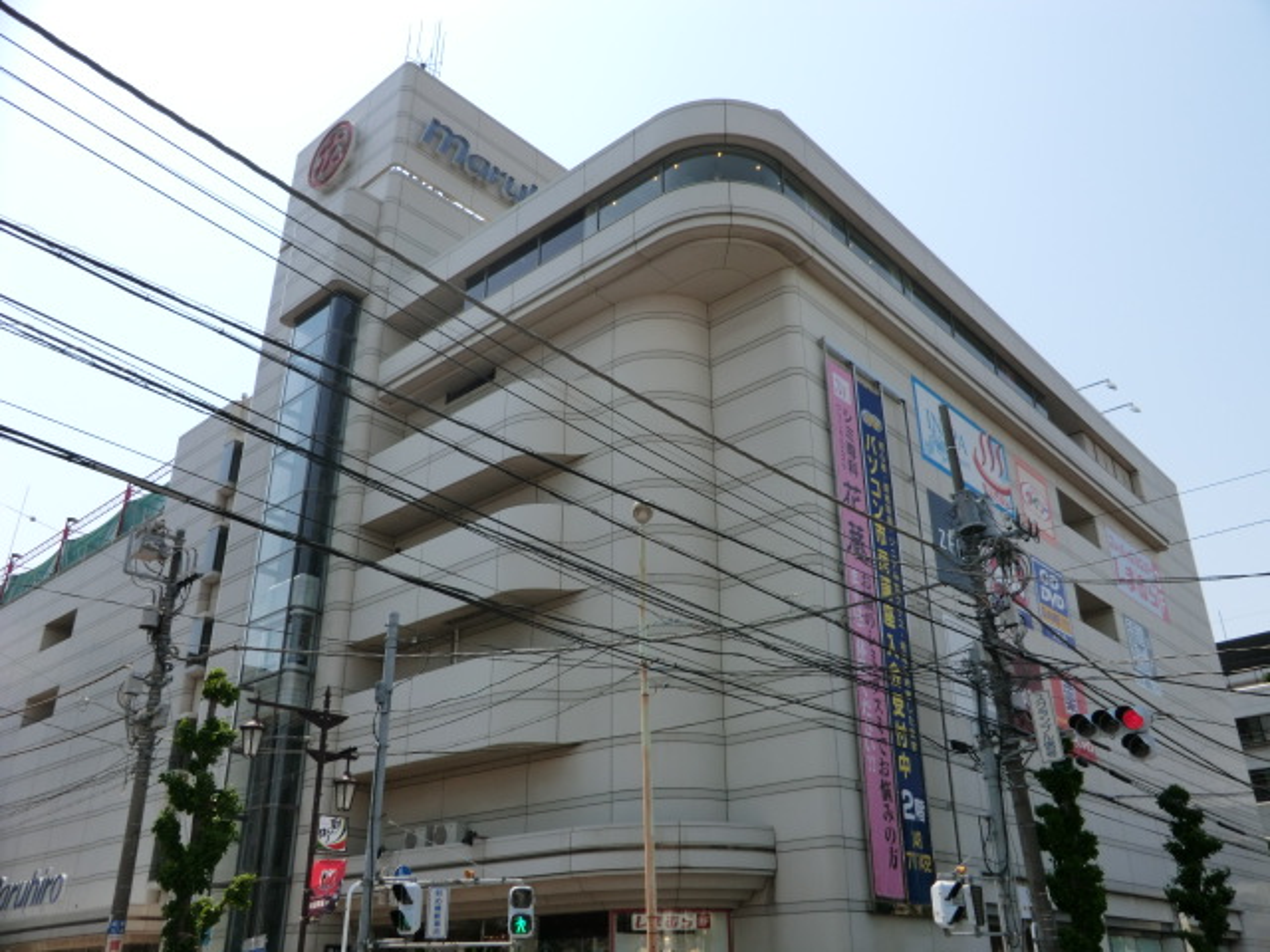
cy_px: 476
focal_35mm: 29
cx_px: 635
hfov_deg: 61.7
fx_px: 1064
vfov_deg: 48.2
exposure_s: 1/800
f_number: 3.5
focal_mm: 5.2
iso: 80
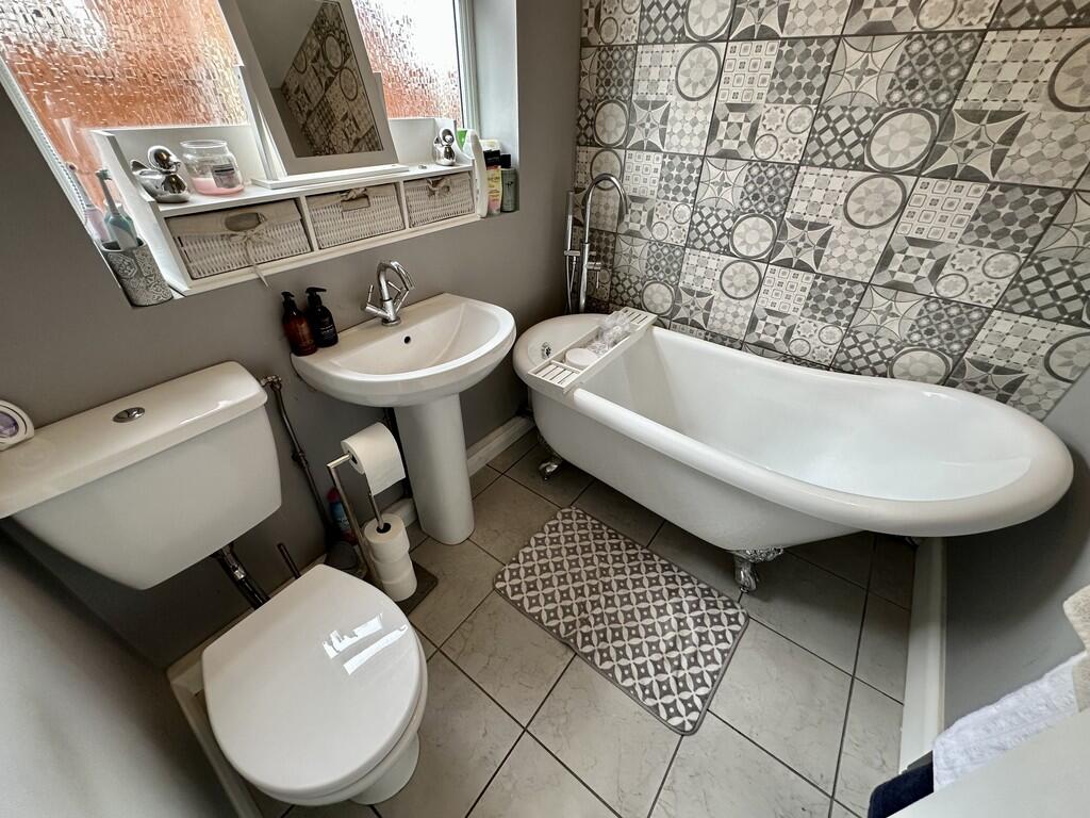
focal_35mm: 14
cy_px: 409
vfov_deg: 85.7
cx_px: 545
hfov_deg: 102.1
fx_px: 441
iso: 160
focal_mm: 2.22
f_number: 2.2
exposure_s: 1/100
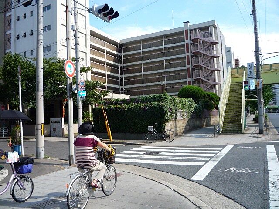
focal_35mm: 30
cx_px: 140
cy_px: 104
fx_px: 242
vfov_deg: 46.8
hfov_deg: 60.0
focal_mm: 5.2
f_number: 4
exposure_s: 1/320
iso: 100
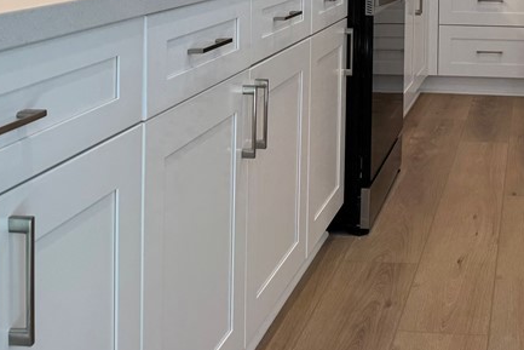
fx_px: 859
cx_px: 468
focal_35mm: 59
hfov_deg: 32.3
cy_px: -58
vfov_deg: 21.5
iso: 64
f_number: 1.78
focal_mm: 6.86
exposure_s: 1/222
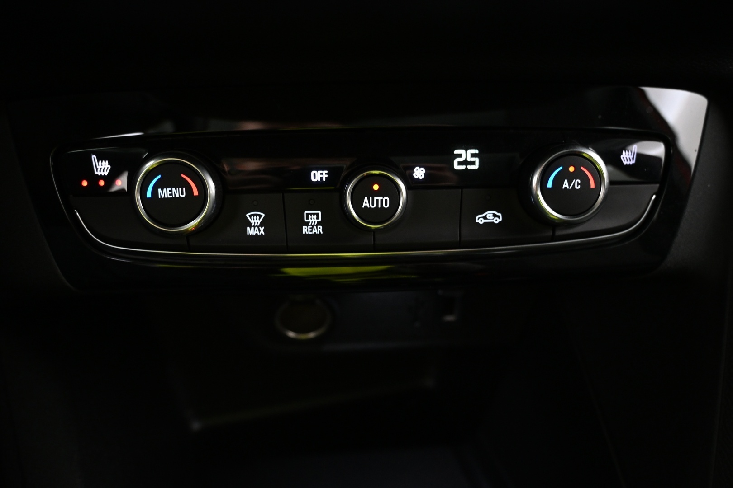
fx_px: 672
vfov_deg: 40.0
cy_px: 244
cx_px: 366
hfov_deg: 57.2
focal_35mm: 33
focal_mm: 22
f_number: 4
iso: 1600
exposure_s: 1/10
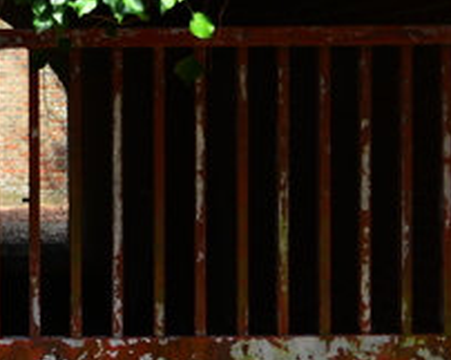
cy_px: 76
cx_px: -74
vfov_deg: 12.6
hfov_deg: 15.4
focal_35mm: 121
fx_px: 1618
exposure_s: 1/320
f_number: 3.2
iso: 100
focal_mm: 17
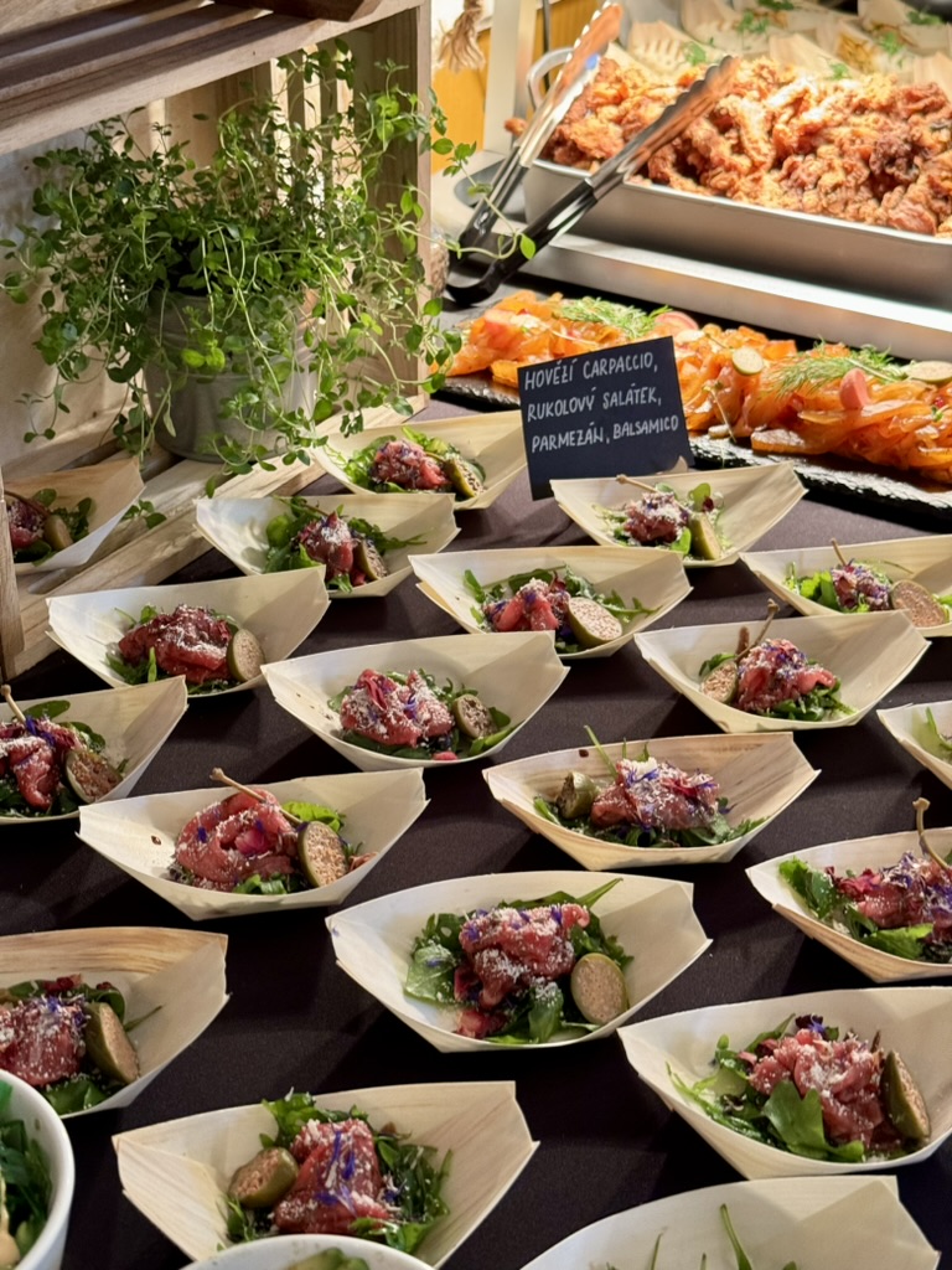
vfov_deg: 39.7
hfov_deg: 30.3
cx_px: 476
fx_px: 1760
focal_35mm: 48
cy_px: 635
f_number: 1.78
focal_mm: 6.76
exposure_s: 1/50
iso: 200
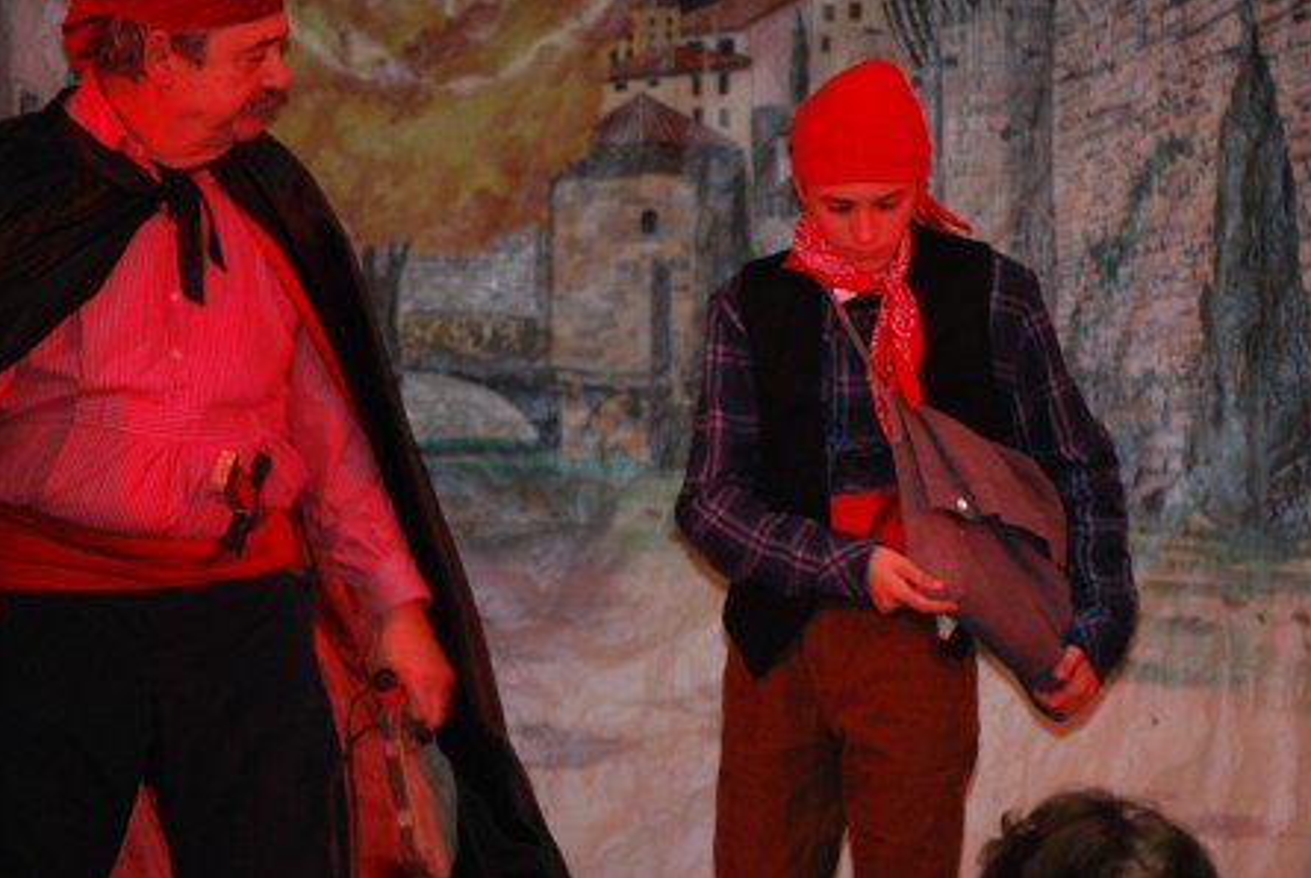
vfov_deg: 5.3
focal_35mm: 259
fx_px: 9444
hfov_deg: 7.9
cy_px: 252
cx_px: 607
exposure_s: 1/60
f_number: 4.8
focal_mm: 120
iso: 800
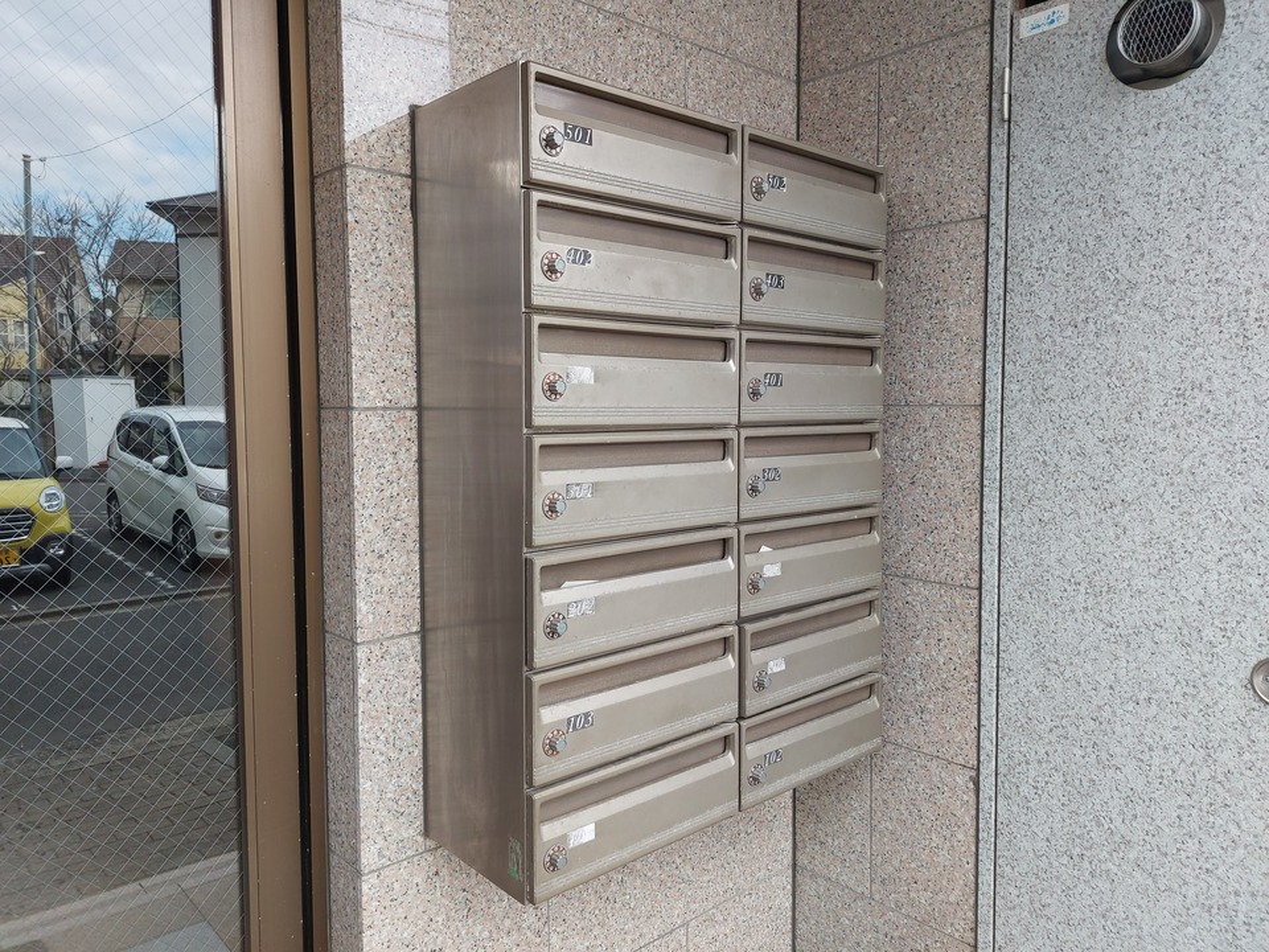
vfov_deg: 56.8
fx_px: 880
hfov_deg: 71.6
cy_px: 476
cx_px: 634
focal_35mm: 24
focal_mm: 5.23
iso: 50
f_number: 1.8
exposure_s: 1/120
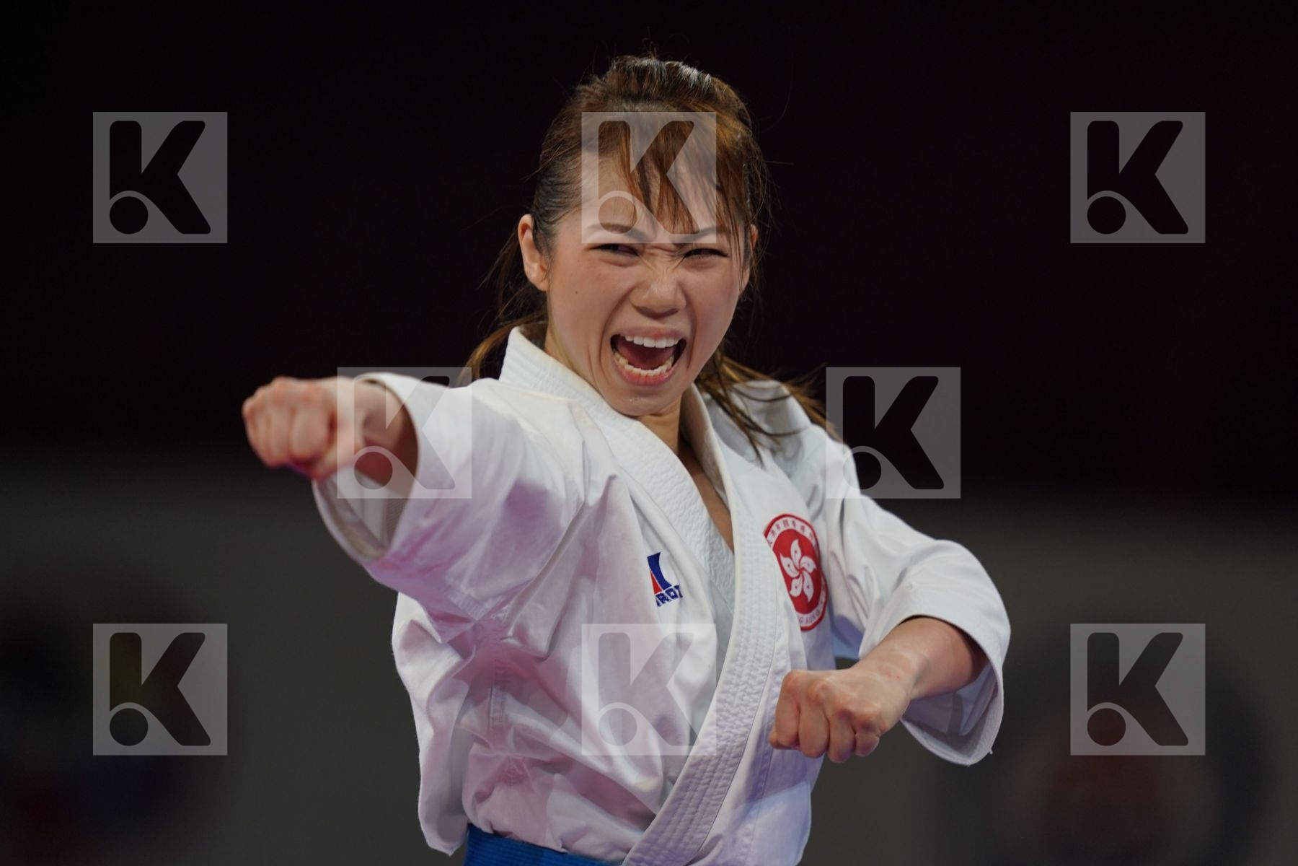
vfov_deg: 3.4
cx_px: 649
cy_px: 433
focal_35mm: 400
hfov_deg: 5.2
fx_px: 14421
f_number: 2.8
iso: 500
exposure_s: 1/500
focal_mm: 400
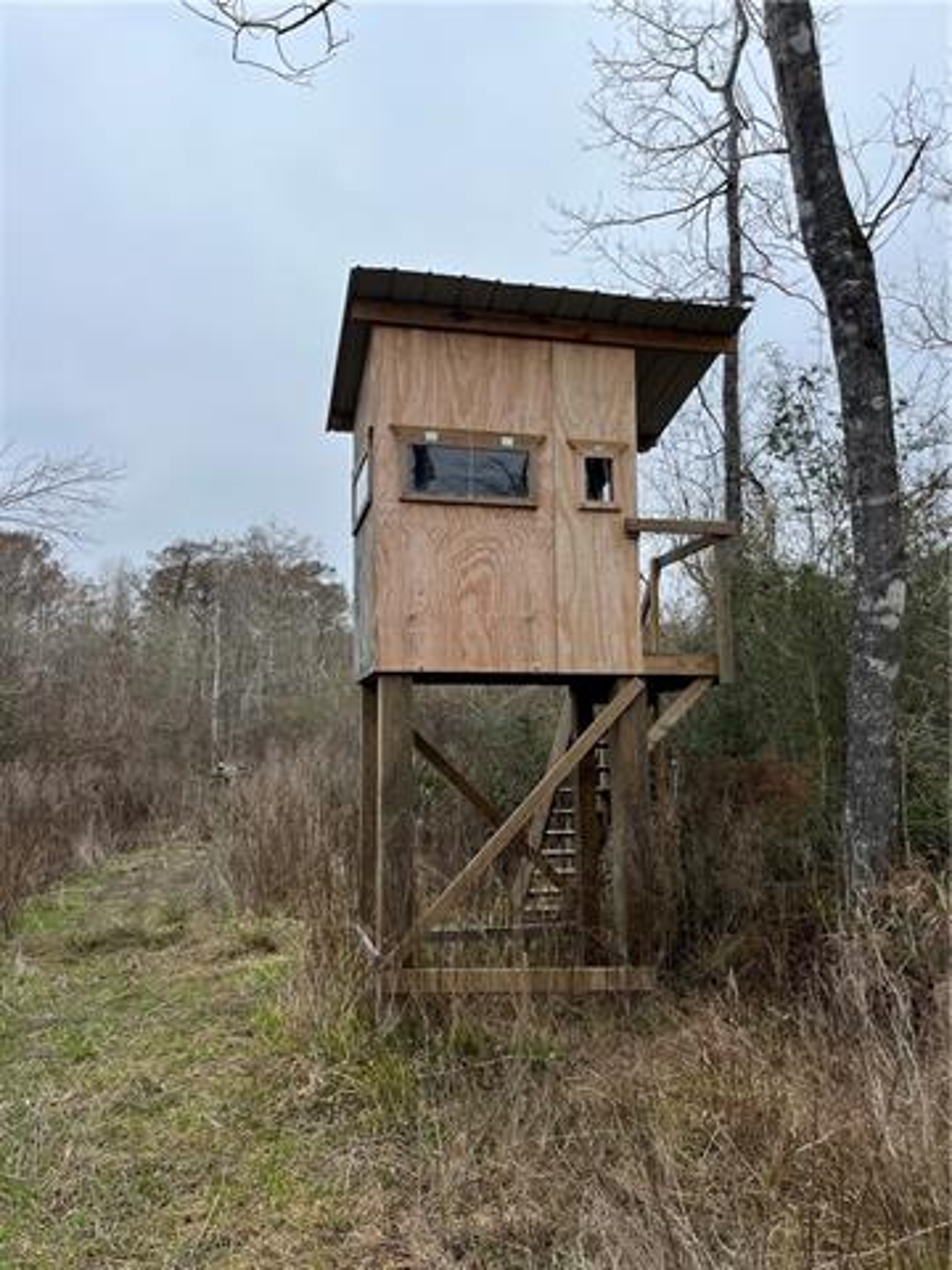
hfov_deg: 53.1
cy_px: 635
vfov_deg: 67.3
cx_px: 476
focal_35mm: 26
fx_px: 953
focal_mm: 5.1
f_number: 1.6
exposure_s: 1/840
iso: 50
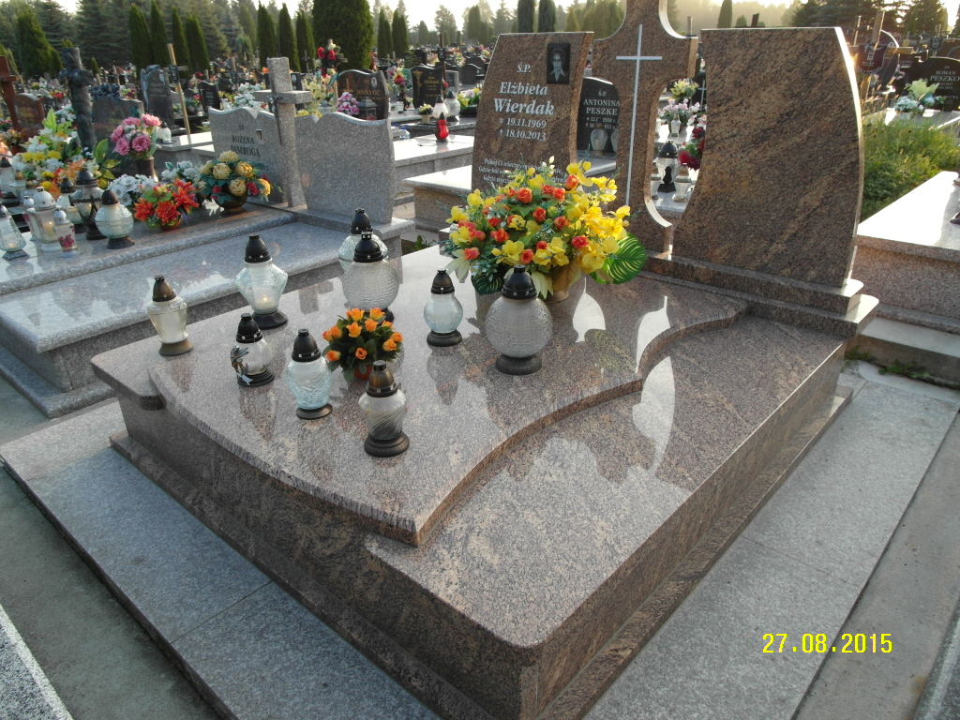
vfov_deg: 56.8
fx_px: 666
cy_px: 360
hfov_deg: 71.6
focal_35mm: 24
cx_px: 480
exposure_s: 1/90
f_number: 3.4
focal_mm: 5.2
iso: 100
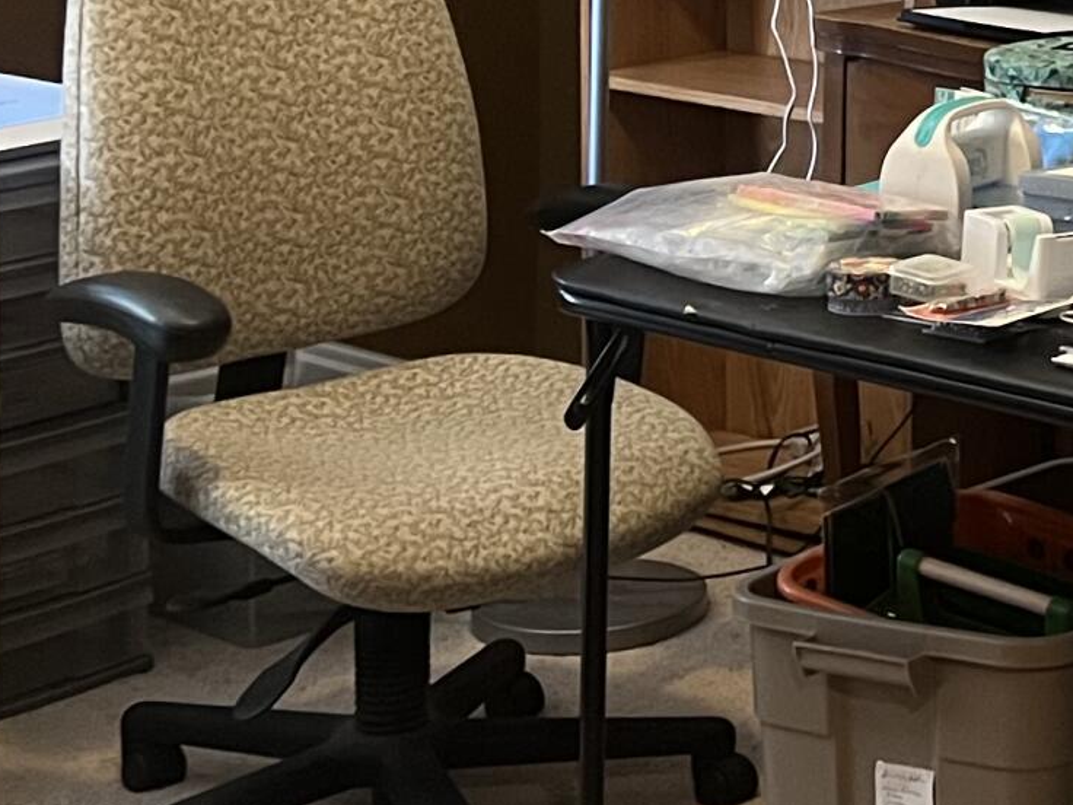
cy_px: -346
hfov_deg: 16.9
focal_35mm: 106
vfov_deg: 13.3
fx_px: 3286
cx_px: 1583
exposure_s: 1/60
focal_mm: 5.7
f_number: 1.5
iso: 500
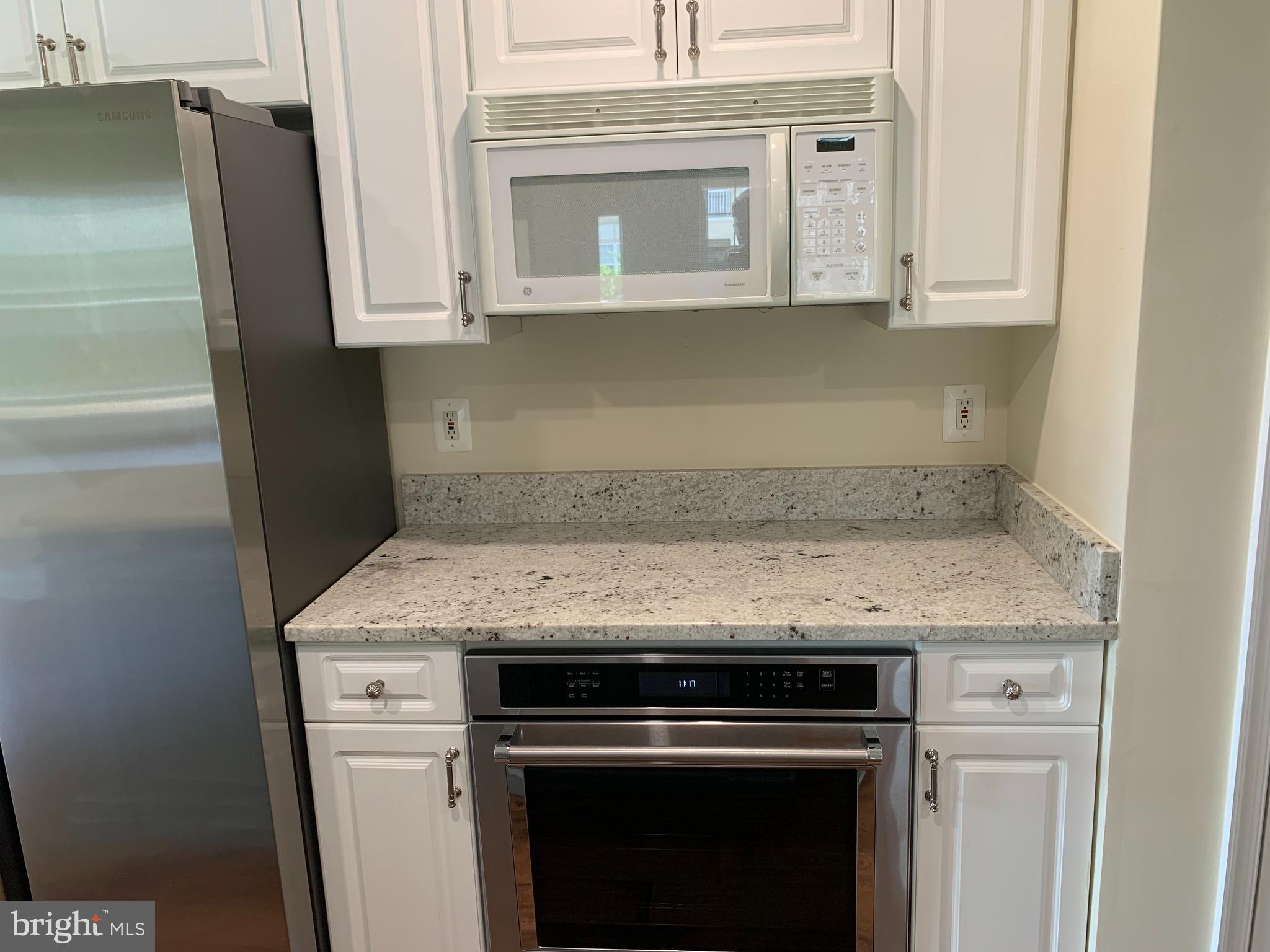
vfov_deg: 53.1
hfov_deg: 67.3
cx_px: 635
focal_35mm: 26
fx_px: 954
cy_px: 476
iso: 80
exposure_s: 1/60
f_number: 1.8
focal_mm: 4.25
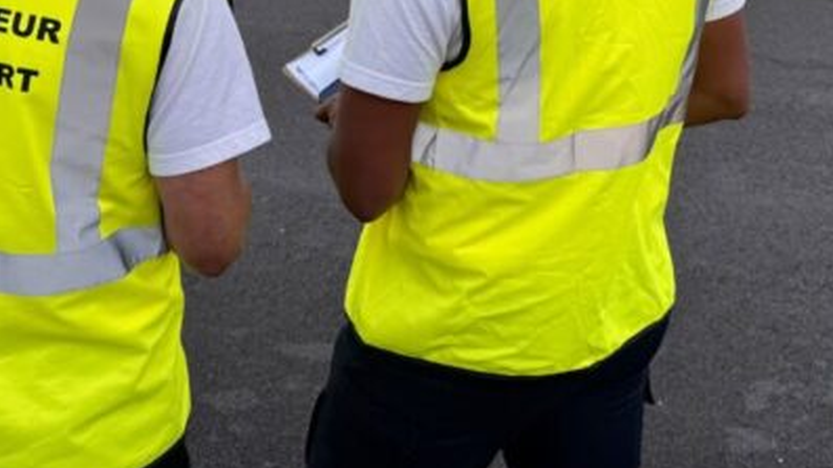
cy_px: -33
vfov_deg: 21.2
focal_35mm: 54
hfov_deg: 38.3
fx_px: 1192
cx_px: 508
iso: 80
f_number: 1.78
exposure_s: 1/172
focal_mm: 6.76
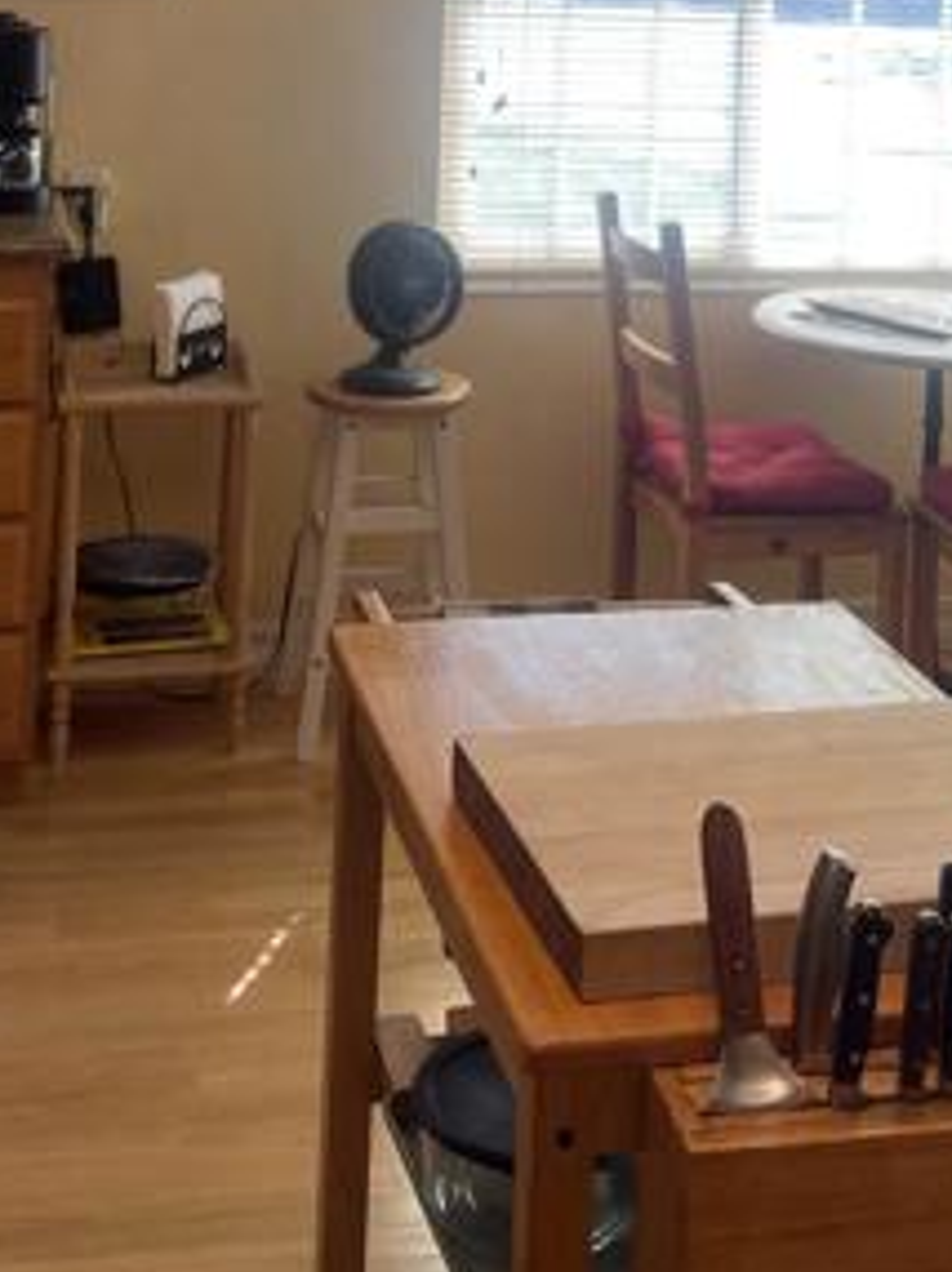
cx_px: 440
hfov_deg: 26.1
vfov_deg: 30.7
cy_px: -129
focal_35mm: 56
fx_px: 2057
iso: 64
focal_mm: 5.1
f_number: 1.6
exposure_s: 1/120
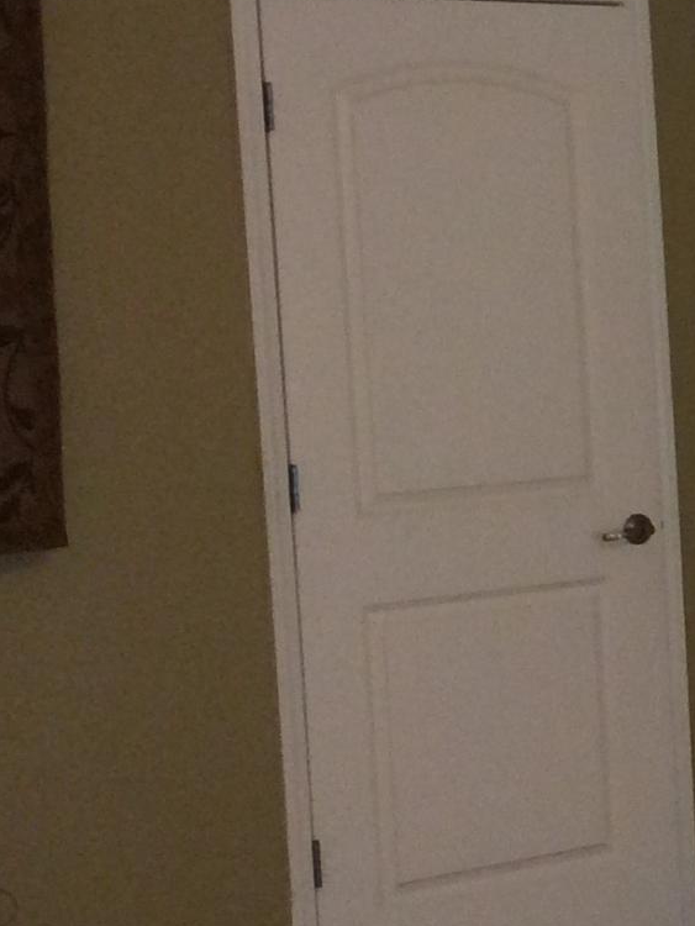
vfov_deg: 17.0
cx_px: 1750
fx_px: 3104
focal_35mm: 116
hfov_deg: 10.6
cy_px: 462
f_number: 2.2
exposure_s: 1/30
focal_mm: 4.15
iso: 80
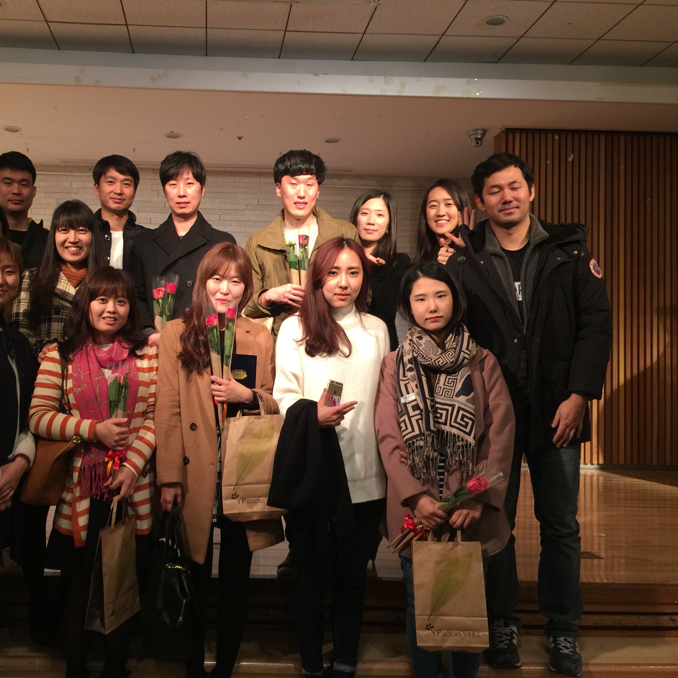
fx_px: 776
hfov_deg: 46.6
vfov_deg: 47.2
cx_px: 235
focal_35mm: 35
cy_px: 336
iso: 40
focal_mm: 4.15
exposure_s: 1/15
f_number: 2.2
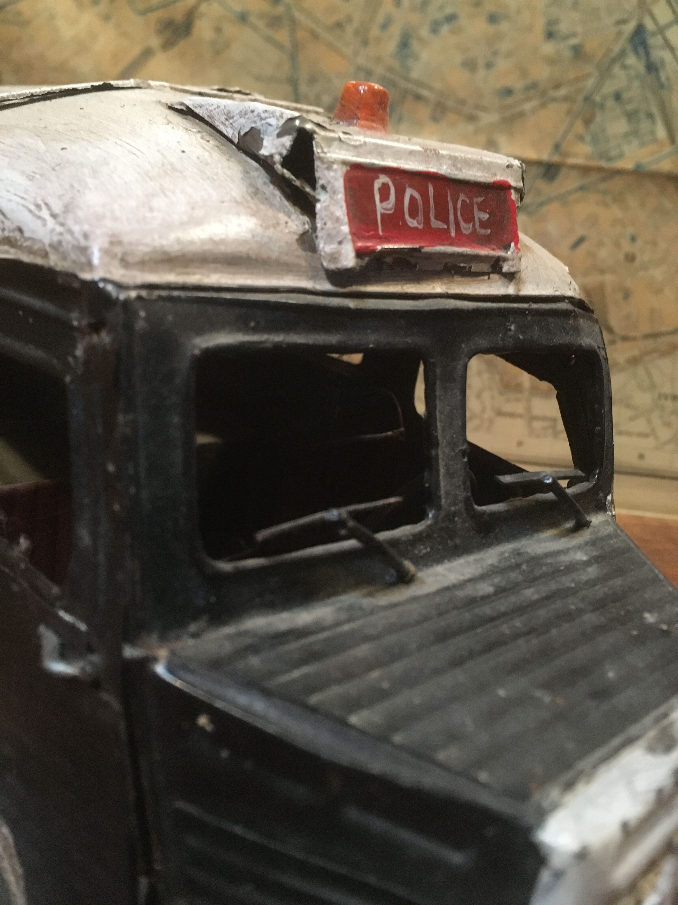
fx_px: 757
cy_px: 452
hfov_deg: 48.2
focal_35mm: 29
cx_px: 339
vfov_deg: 61.7
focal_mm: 4.15
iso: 250
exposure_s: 1/17
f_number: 2.2
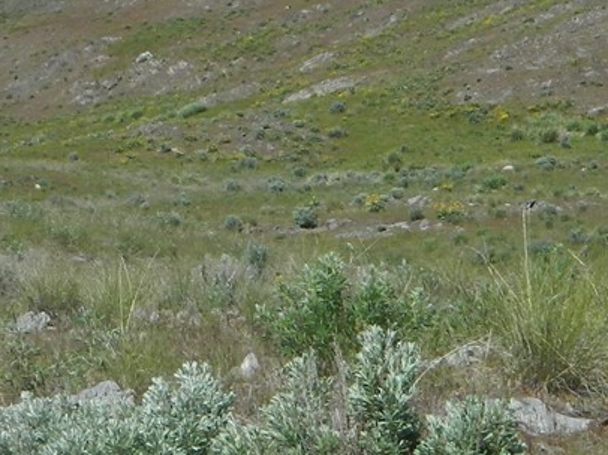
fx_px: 2422
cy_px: 222
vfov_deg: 10.7
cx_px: 138
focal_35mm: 138
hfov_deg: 14.2
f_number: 9.4
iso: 80
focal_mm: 6.2
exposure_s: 1/200
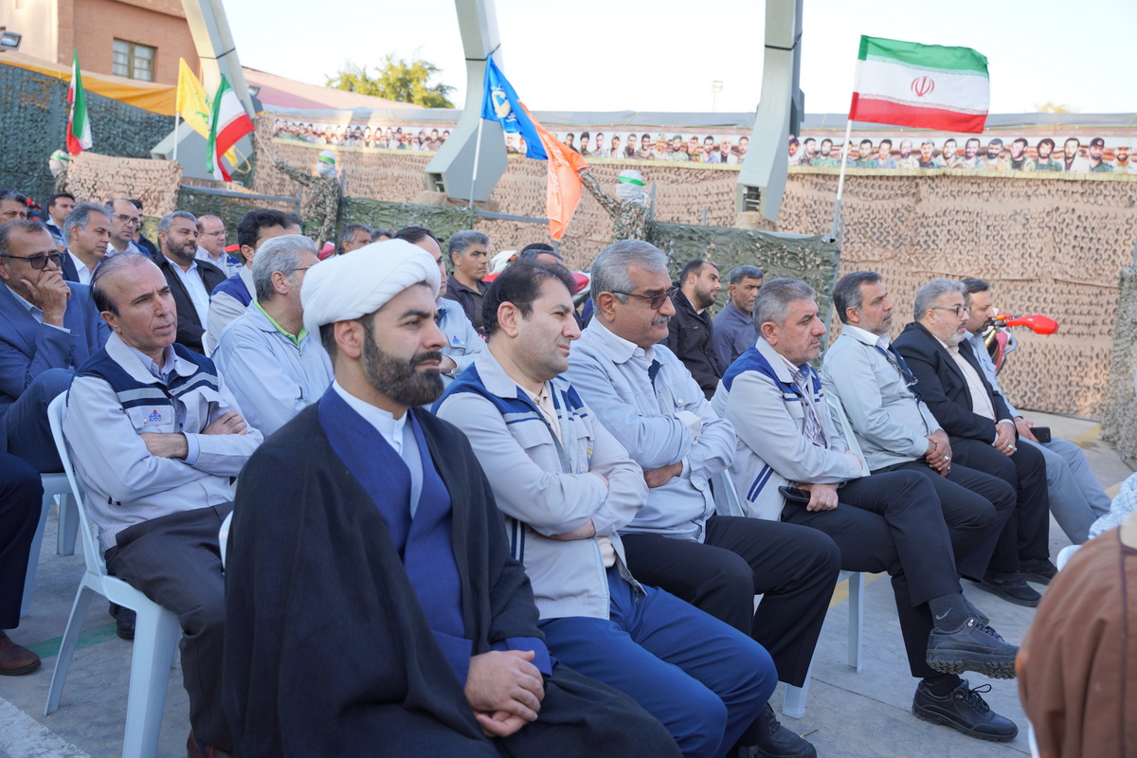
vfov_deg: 40.9
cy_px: 379
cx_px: 568
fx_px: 1017
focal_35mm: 32
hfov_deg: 58.4
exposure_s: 1/160
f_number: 4
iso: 125
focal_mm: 32.2
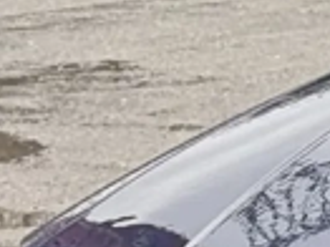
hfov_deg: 4.9
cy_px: 353
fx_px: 3495
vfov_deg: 4.0
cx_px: 1237
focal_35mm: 367
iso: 50
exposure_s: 1/167
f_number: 1.78
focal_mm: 6.76
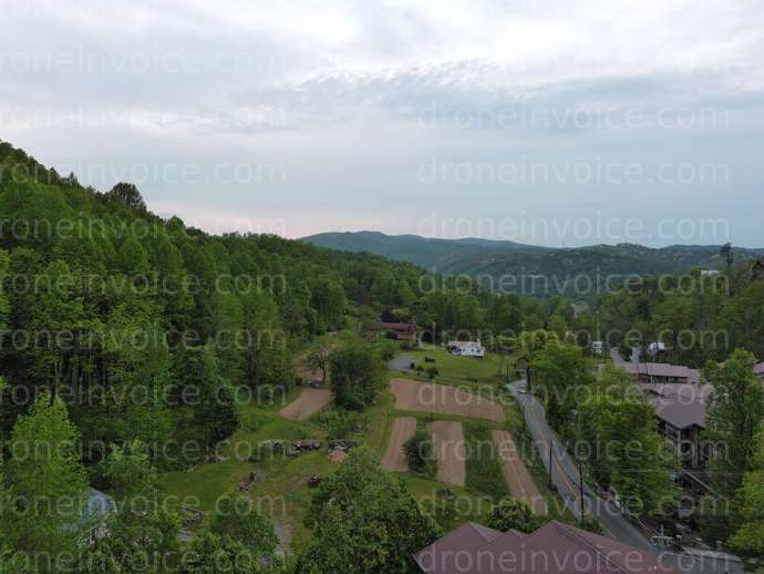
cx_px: 372
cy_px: 286
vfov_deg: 56.8
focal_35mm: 24
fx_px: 530
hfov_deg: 71.6
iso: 100
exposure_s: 1/197
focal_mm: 6.67
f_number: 1.9
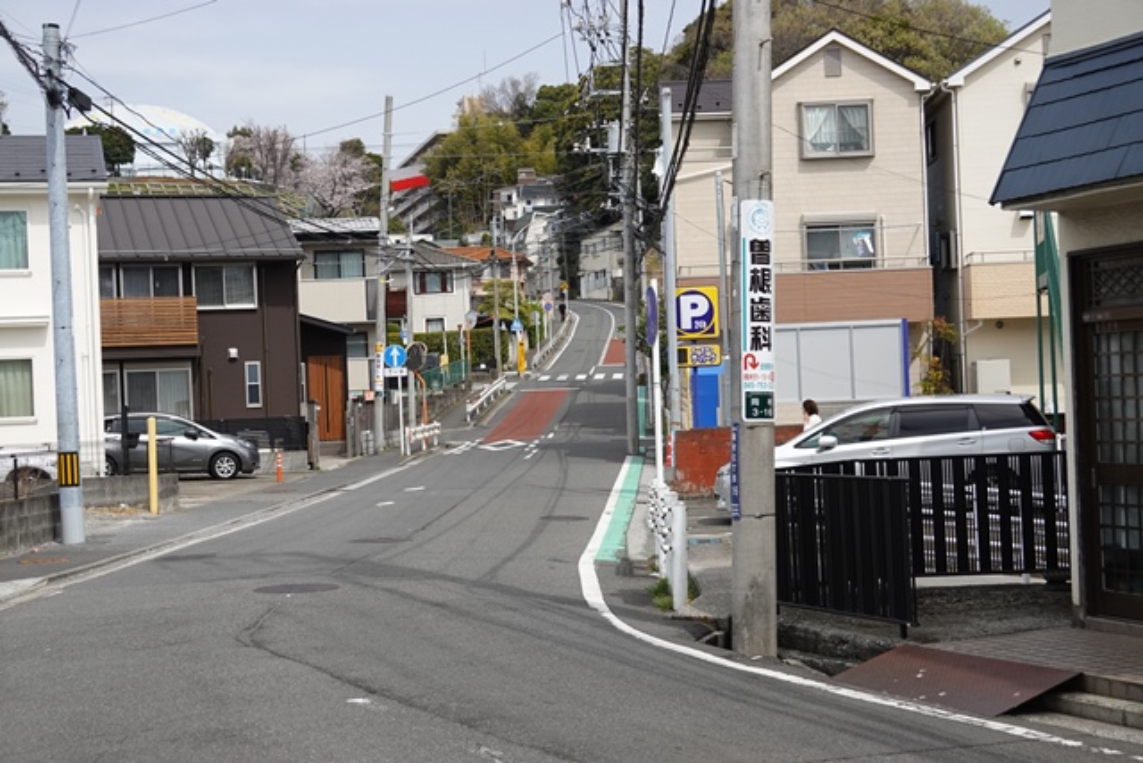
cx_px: 572
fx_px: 1747
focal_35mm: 55
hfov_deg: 36.2
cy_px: 382
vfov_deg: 24.6
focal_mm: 20.26
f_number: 4
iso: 320
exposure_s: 1/640
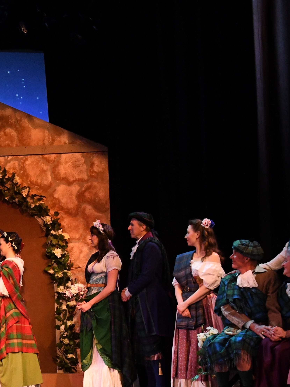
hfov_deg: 11.9
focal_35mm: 115
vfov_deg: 17.1
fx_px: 1284
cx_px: -227
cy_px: 266
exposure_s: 1/320
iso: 3200
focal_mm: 32
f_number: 4.5
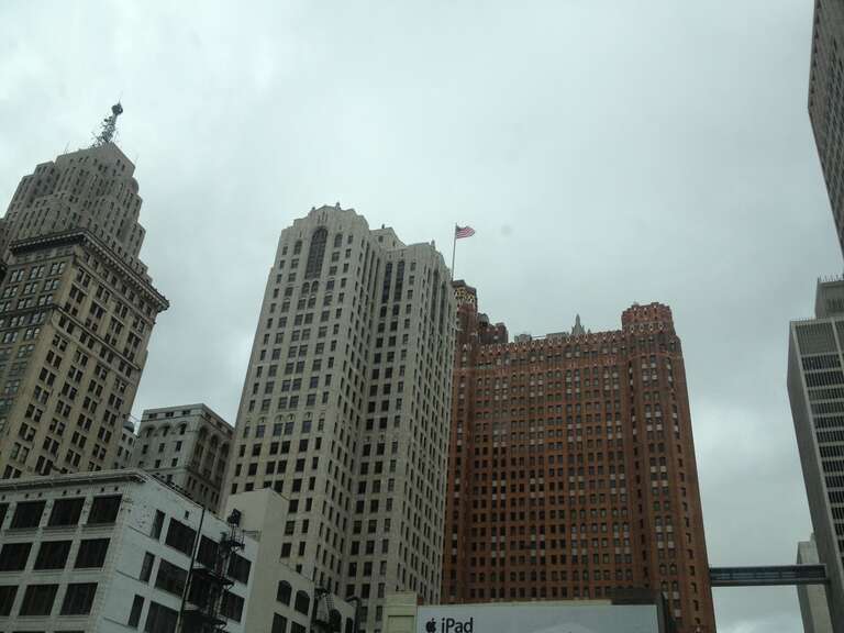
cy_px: 316
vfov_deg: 40.7
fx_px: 853
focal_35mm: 35
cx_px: 422
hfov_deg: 52.6
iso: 50
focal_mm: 4.28
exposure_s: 1/1082
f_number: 2.4
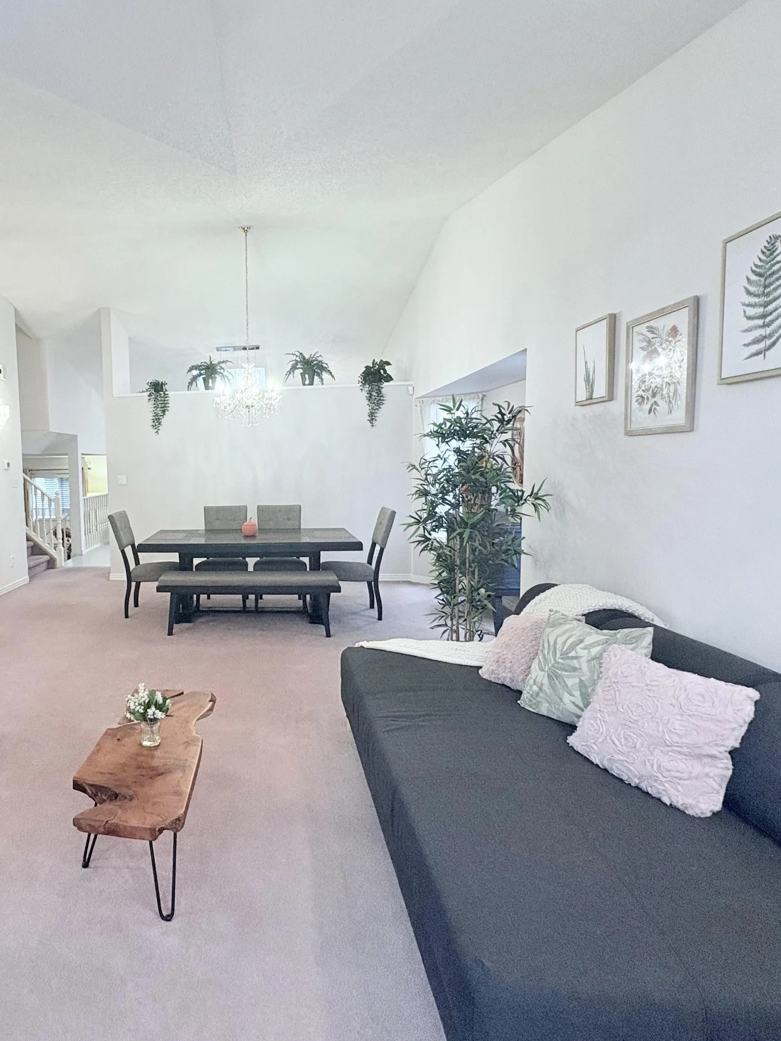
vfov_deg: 84.7
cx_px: 201
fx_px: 572
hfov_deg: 64.8
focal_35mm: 19
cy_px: 515
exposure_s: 1/120
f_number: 2.2
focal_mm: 2.22
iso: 320
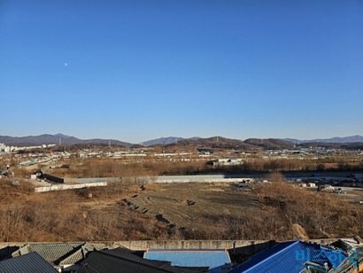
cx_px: 182
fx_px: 241
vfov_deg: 58.9
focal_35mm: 23
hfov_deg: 73.9
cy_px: 136
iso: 10
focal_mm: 6.3
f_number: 1.7
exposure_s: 1/777
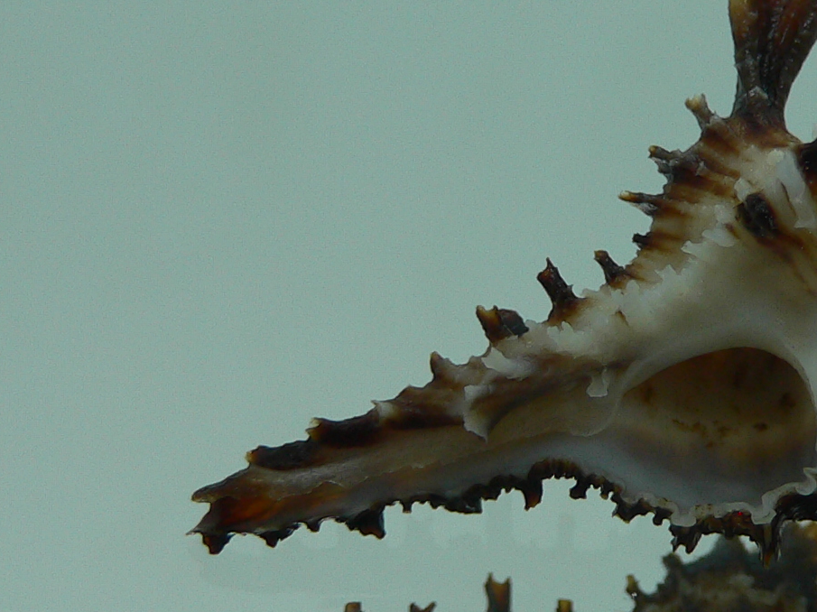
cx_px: 638
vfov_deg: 18.9
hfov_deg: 24.7
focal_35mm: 78
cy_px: 379
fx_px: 1840
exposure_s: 1/80
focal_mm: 4.6
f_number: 2.8
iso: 80
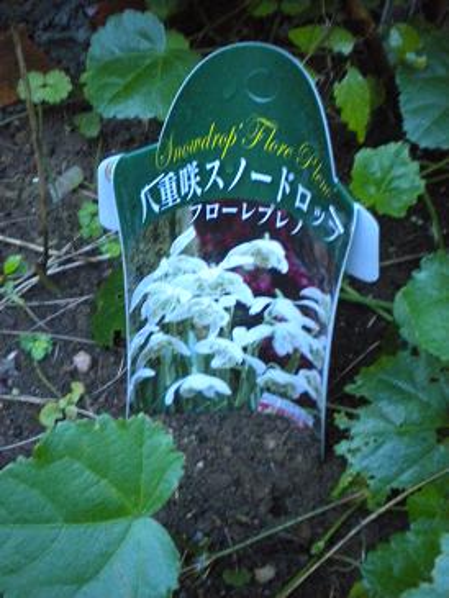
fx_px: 709
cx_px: 224
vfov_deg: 45.8
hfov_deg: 35.2
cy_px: 299
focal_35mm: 41
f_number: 3.5
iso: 800
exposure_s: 1/7.3
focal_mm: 7.4
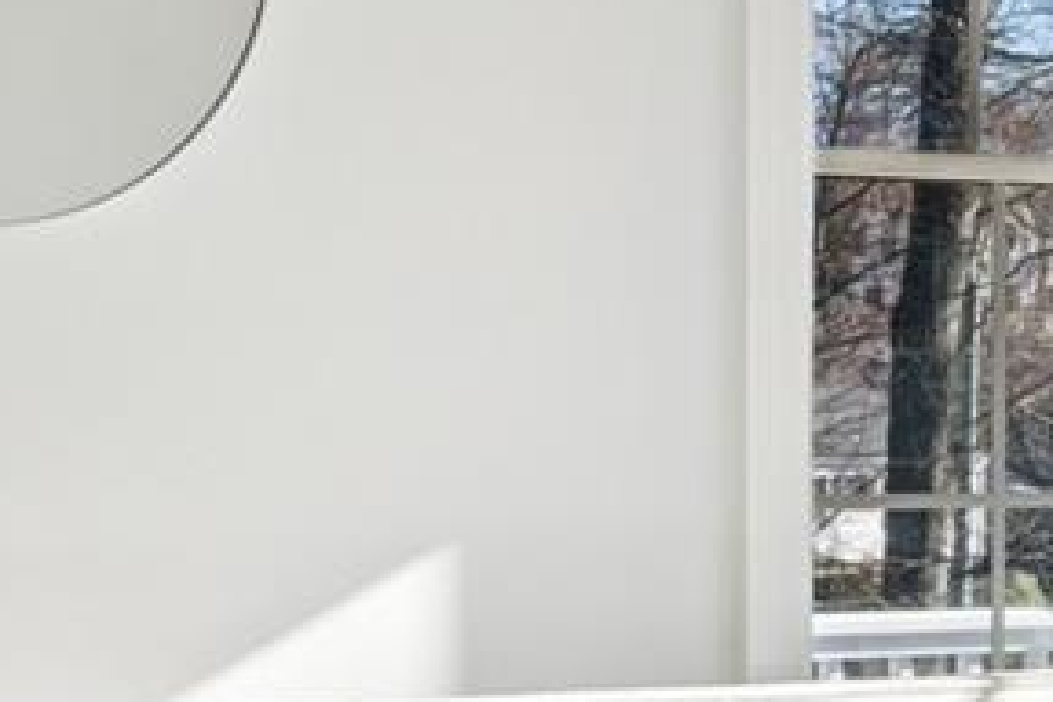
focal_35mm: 135
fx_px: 3948
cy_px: 830
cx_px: 1152
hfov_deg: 14.8
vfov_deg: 10.0
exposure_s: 1/60
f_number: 11
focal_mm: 19
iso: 200
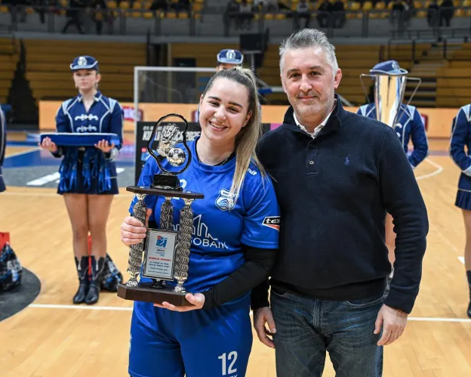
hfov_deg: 33.6
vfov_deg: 27.1
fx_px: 781
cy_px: 187
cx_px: 248
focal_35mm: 56
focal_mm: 49
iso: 2000
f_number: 4
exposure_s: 1/640
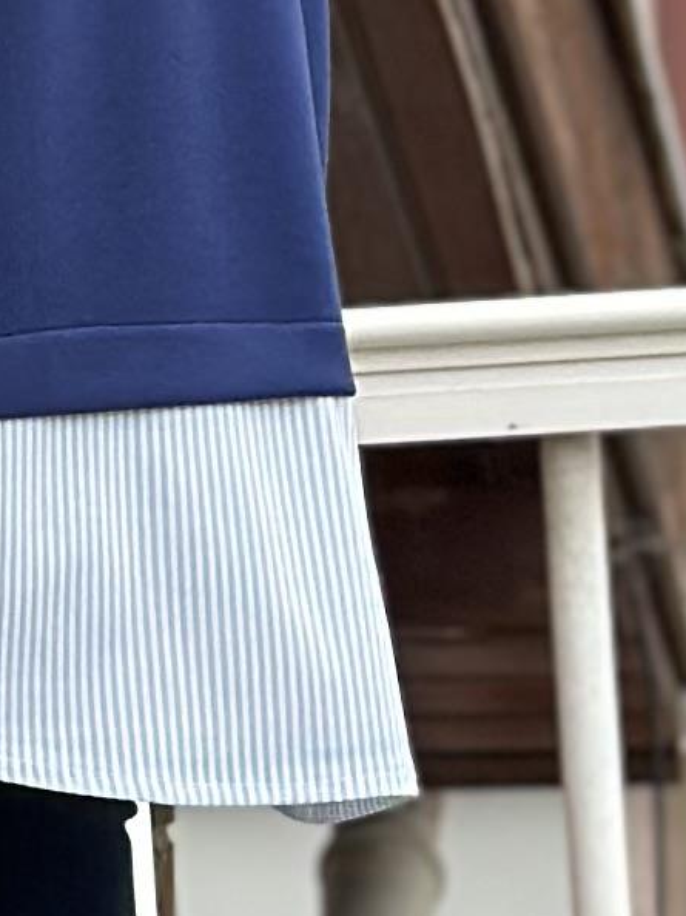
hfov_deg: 4.5
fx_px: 8620
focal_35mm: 326
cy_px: 234
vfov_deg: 6.1
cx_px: -165
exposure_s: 1/463
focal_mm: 6.86
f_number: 1.78
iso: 80
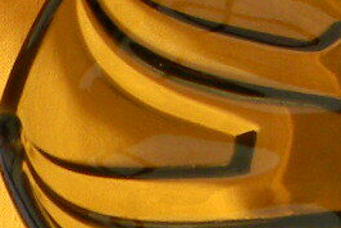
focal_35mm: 140
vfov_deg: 9.7
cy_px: 248
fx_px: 1328
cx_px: 770
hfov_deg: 12.2
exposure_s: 1/620
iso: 80
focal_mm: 5
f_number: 3.5
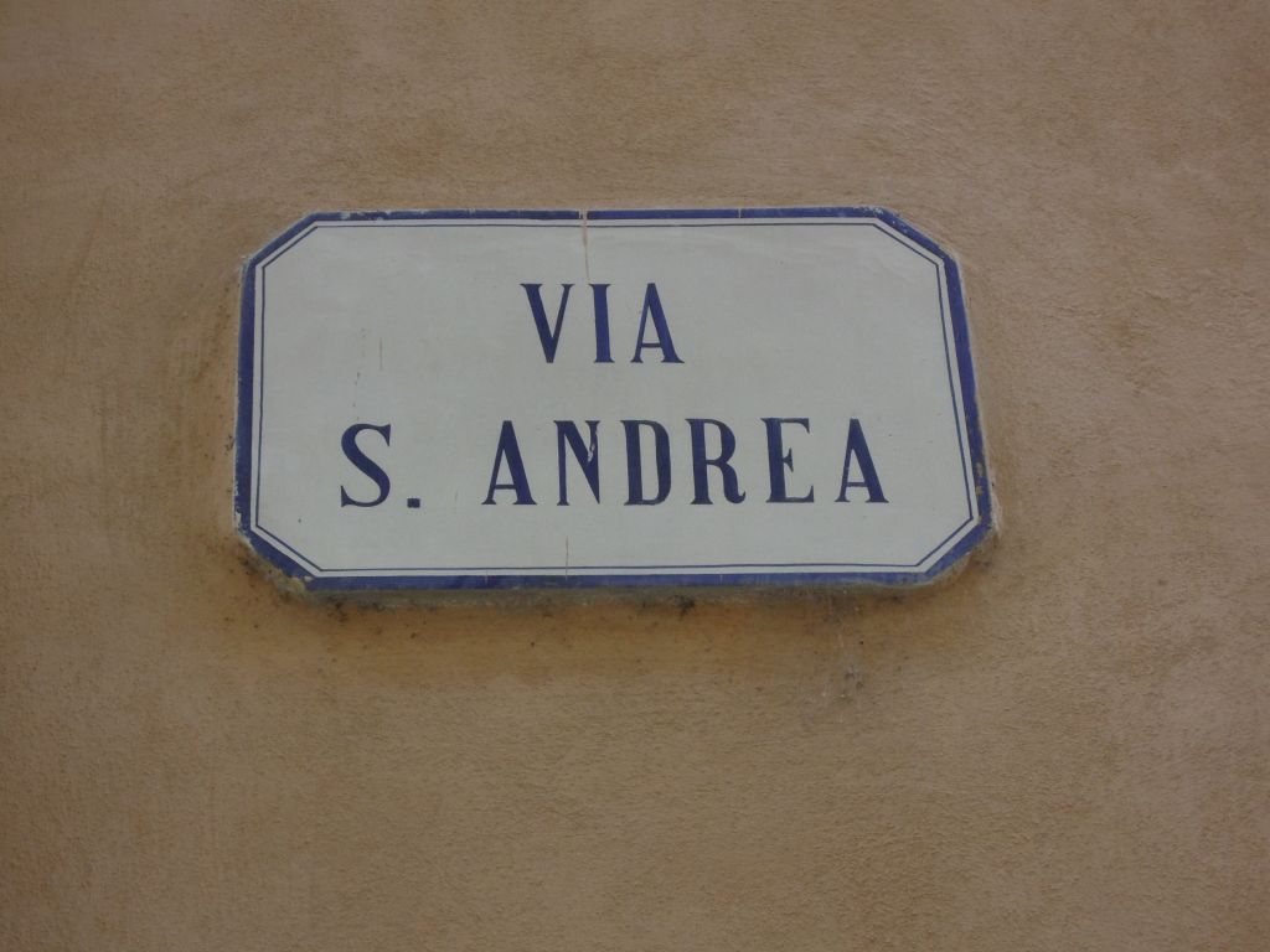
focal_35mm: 100
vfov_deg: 14.8
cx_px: 635
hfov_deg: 19.6
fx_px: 3669
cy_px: 476
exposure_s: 1/60
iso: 400
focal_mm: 17.9
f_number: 4.9
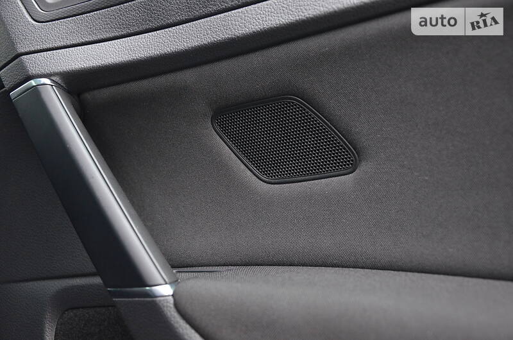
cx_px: 256
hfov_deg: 41.2
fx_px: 683
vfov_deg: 28.0
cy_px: 170
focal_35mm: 48
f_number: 4.2
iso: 1600
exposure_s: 1/25
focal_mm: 32
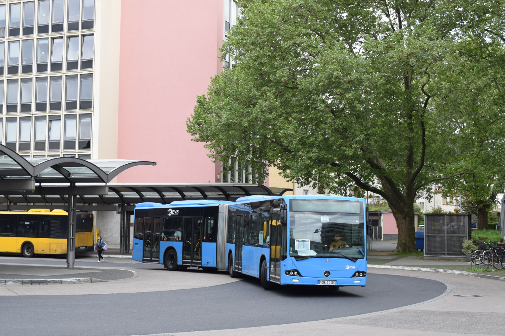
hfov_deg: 34.5
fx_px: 814
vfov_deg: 23.4
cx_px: 250
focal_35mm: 58
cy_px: 171
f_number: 8
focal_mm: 38
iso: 360
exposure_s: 1/250
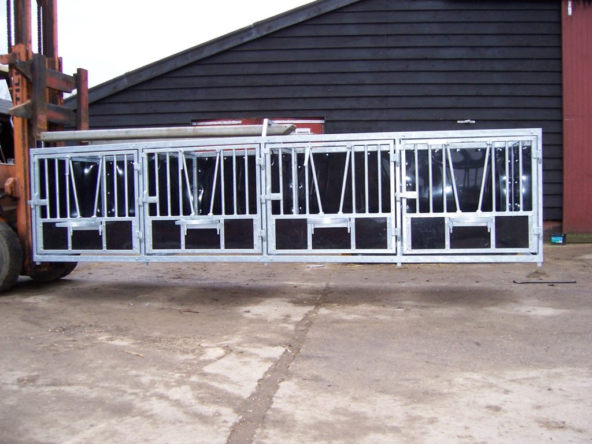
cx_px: 296
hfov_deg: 51.4
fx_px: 616
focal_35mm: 36
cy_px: 222
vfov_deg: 39.7
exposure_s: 1/90
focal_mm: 6
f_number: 3
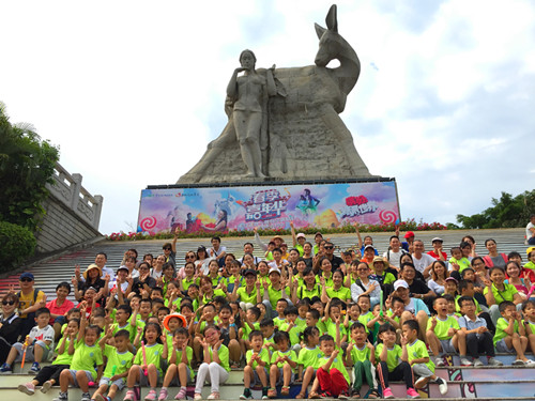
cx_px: 268
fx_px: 448
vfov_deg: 48.2
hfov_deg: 61.7
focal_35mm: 29
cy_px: 200
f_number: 2.2
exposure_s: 1/1130
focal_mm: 4.15
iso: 32
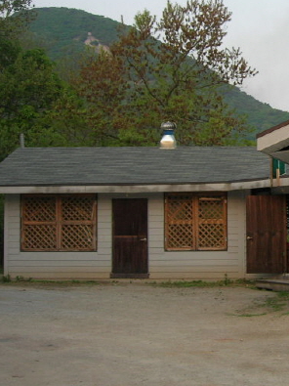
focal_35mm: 77
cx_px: 336
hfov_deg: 18.3
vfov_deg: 25.3
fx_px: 858
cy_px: 179
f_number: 2.8
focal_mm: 7.8
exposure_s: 1/167
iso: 64
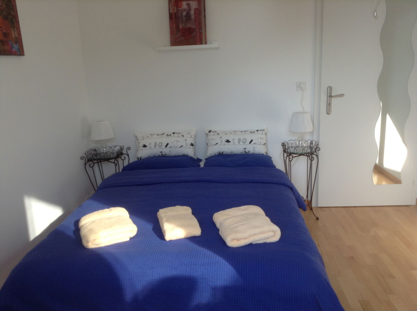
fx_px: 397
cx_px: 208
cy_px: 156
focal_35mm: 33
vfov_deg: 42.8
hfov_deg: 55.4
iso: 25
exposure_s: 1/181
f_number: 2.4
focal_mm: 3.3
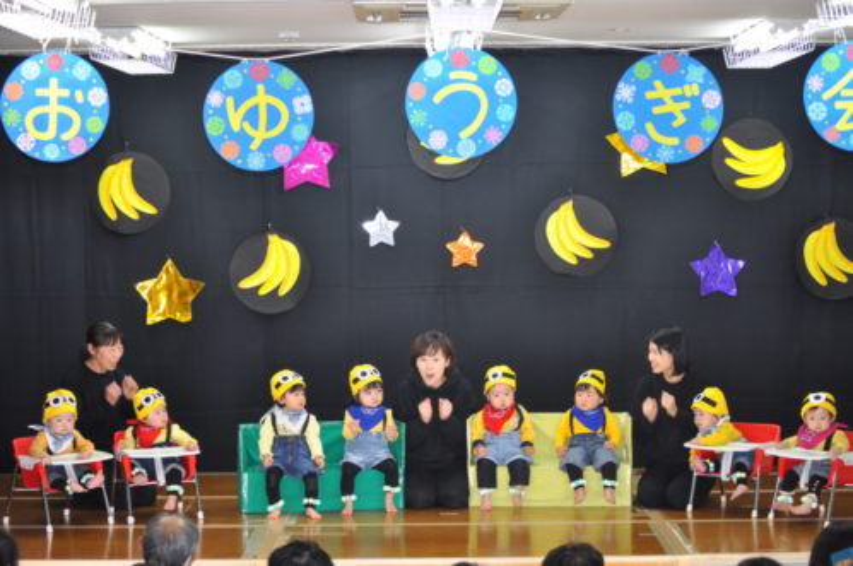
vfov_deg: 16.5
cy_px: 283
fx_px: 1952
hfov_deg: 24.7
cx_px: 426
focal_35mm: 82
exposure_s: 1/60
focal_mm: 55
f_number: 4
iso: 640
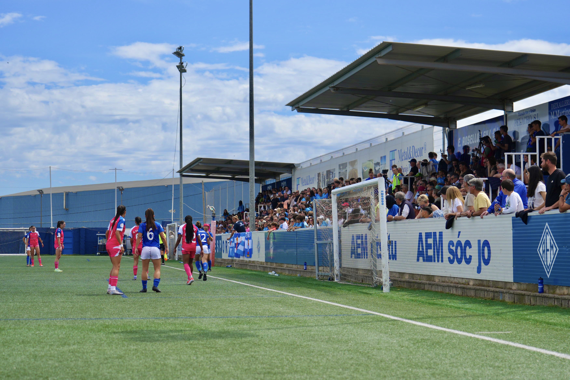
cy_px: 190
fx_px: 1235
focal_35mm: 78
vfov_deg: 17.5
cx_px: 285
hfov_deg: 26.0
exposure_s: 1/1250
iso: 100
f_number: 4
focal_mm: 52
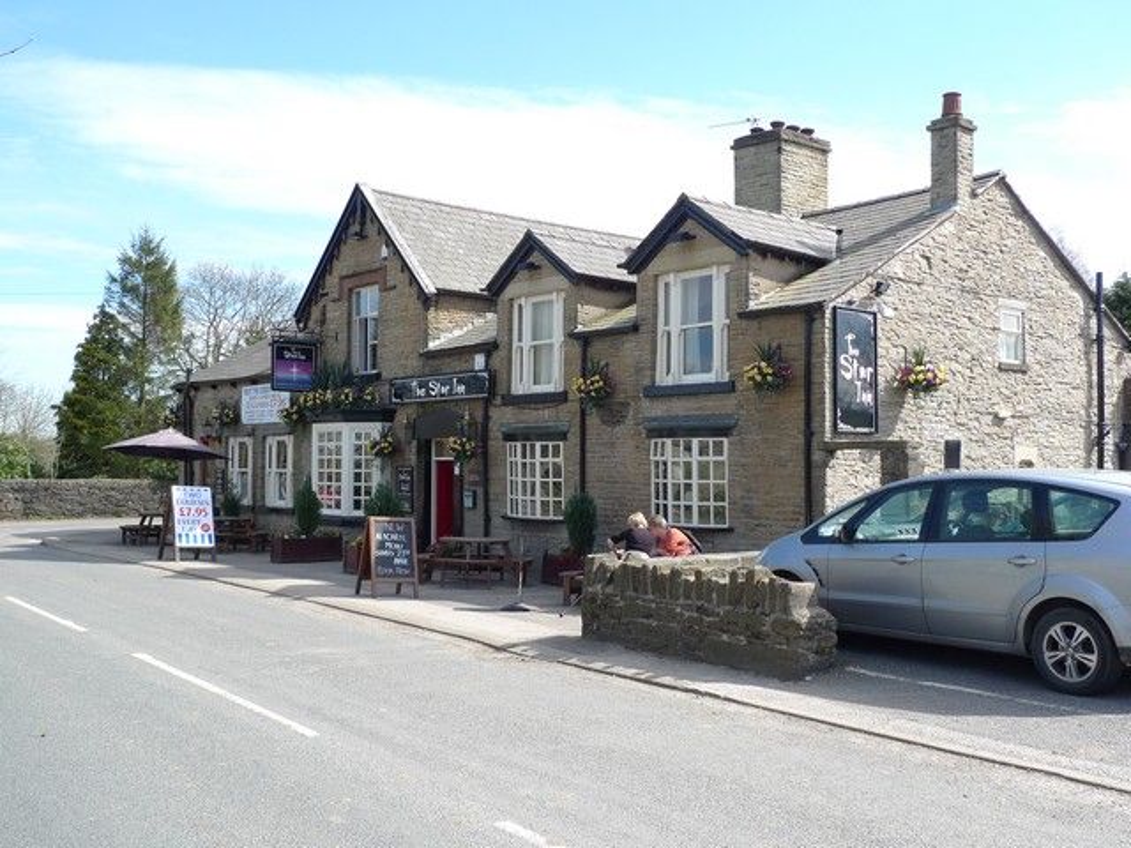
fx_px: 1144
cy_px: 424
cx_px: 566
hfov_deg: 52.6
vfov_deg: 40.7
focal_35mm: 35
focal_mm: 7.4
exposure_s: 1/500
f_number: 3.2
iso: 80
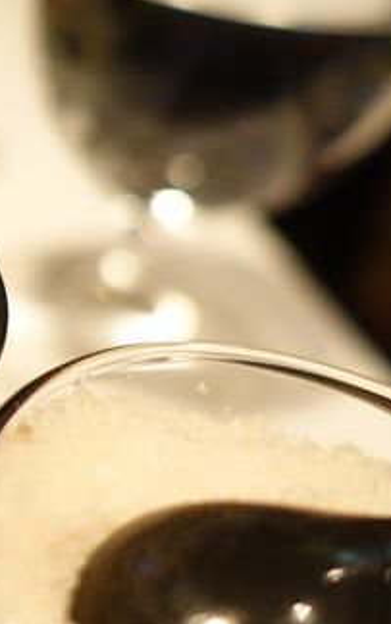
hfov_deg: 22.7
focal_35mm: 49
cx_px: -156
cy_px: 319
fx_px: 834
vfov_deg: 41.0
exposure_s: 1/20
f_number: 1.8
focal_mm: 8.8
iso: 800
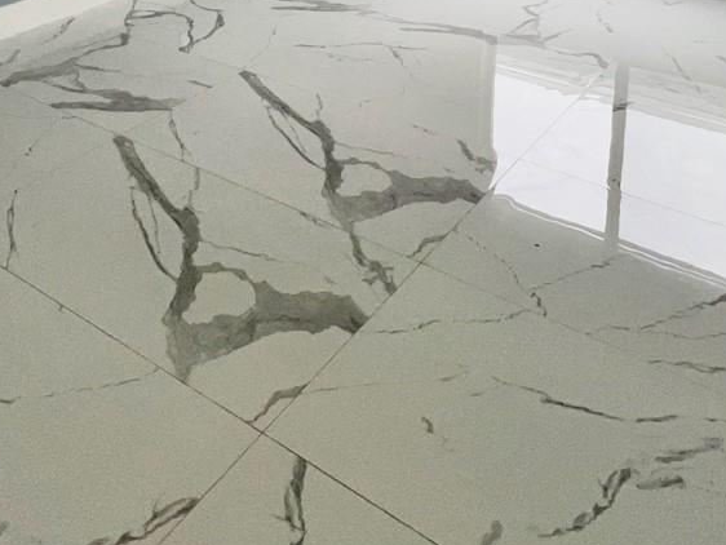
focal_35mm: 37
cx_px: 393
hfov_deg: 50.1
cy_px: -213
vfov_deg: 29.0
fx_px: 776
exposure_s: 1/186
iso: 25
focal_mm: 1.57
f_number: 1.8
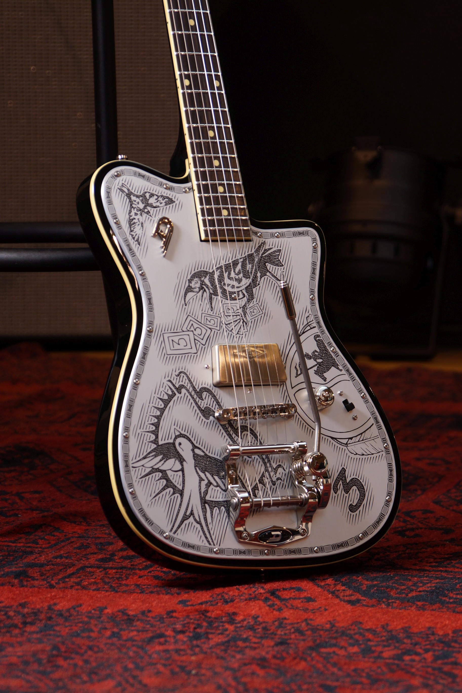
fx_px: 2887
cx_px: 231
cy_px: 346
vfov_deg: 13.7
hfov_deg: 9.1
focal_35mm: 150
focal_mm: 100
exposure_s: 1/13
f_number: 5.6
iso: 100
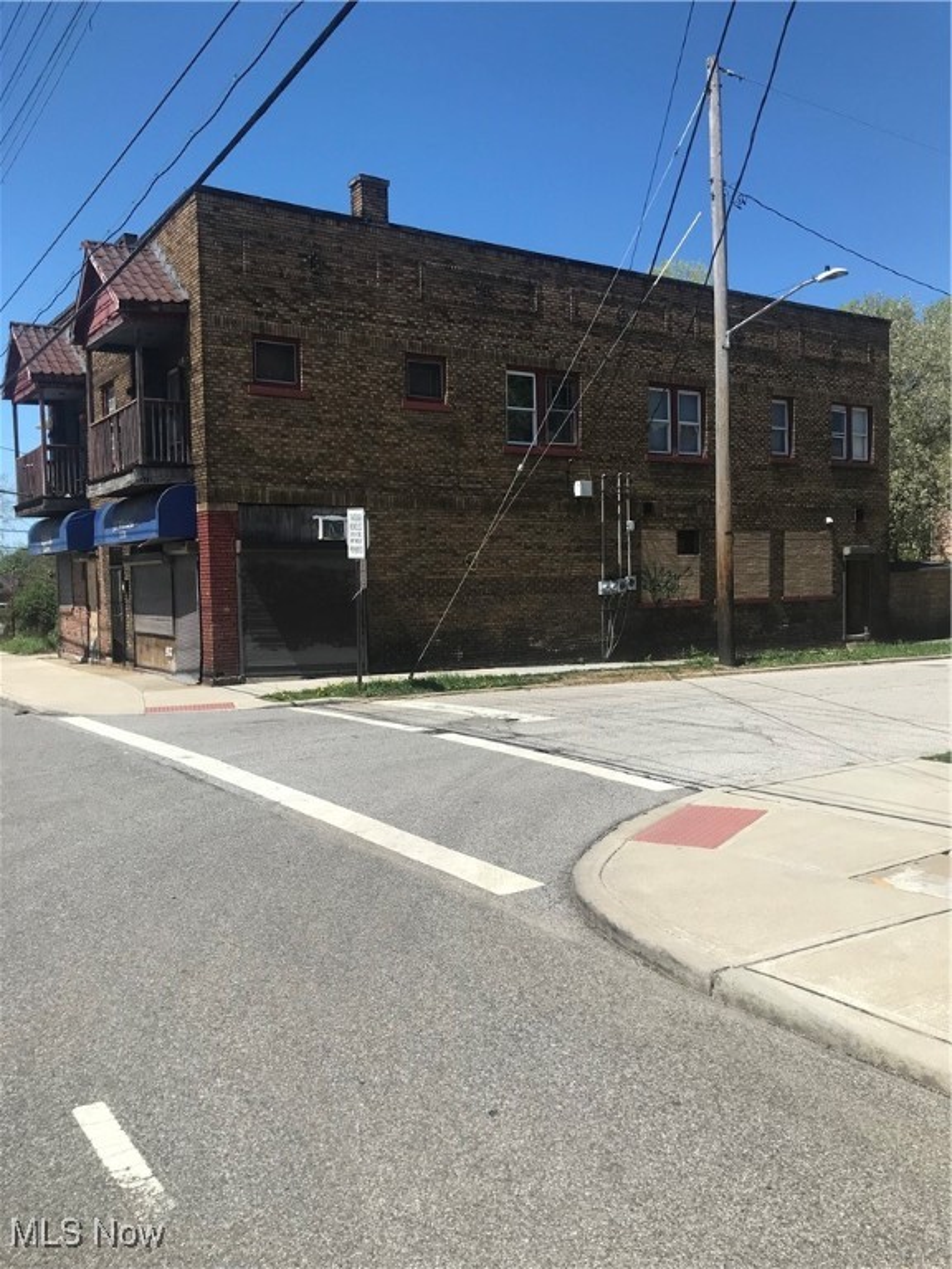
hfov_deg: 49.7
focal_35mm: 28
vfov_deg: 63.4
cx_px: 476
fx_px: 1027
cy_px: 634
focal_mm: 3.99
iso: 20
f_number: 1.8
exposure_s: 1/3195
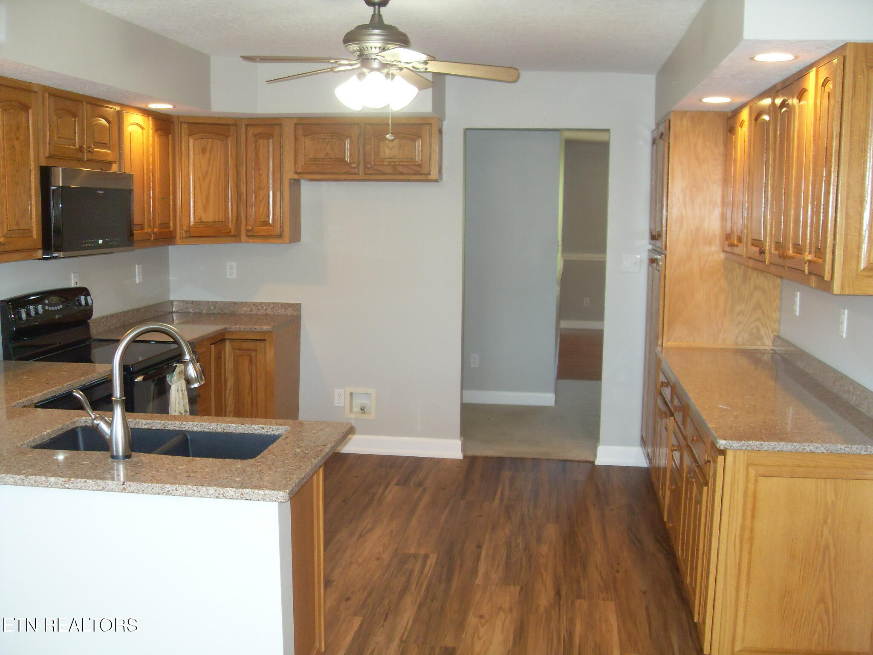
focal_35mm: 37
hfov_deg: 50.1
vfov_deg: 38.7
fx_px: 933
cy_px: 328
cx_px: 436
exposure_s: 1/45
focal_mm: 6.3
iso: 200
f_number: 2.8
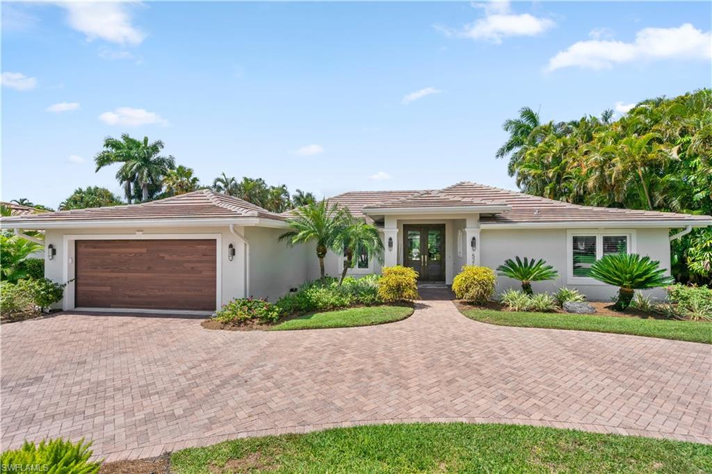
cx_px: 356
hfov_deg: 96.8
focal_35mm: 16
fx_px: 316
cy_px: 237
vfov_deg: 73.7
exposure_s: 1/1600
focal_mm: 16
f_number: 8
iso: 400
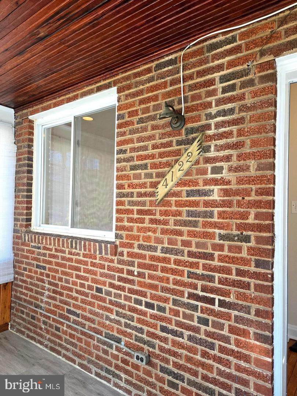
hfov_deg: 58.9
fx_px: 263
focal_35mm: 23
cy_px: 198
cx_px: 148
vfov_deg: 73.9
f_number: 1.8
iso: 250
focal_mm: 5.4
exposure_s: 1/180
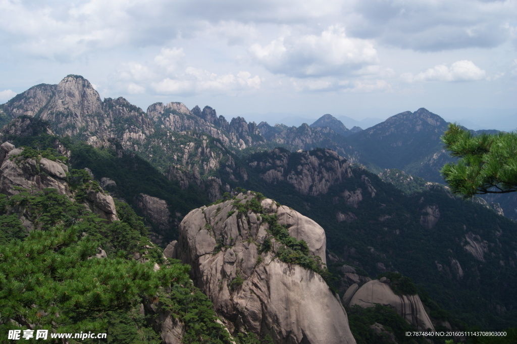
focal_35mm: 33
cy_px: 172
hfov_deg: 57.3
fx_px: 474
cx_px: 258
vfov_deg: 39.9
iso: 100
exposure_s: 1/160
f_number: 10
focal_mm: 22
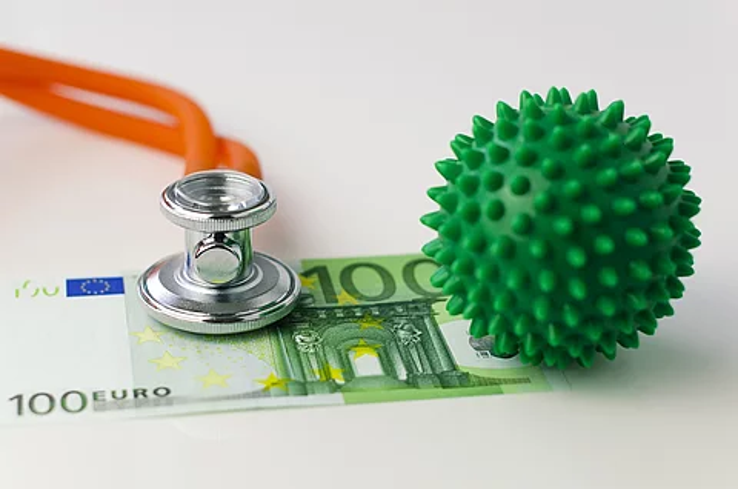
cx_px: 369
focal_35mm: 75
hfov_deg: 27.0
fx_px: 1534
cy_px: 244
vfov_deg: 18.1
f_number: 3.2
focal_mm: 50
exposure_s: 1/400
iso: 100
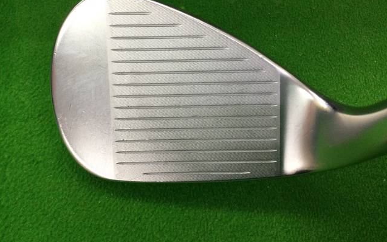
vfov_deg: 38.2
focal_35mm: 33
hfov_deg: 58.1
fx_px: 348
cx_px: 193
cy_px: 105
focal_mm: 3.3
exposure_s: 1/30
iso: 50
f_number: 2.4
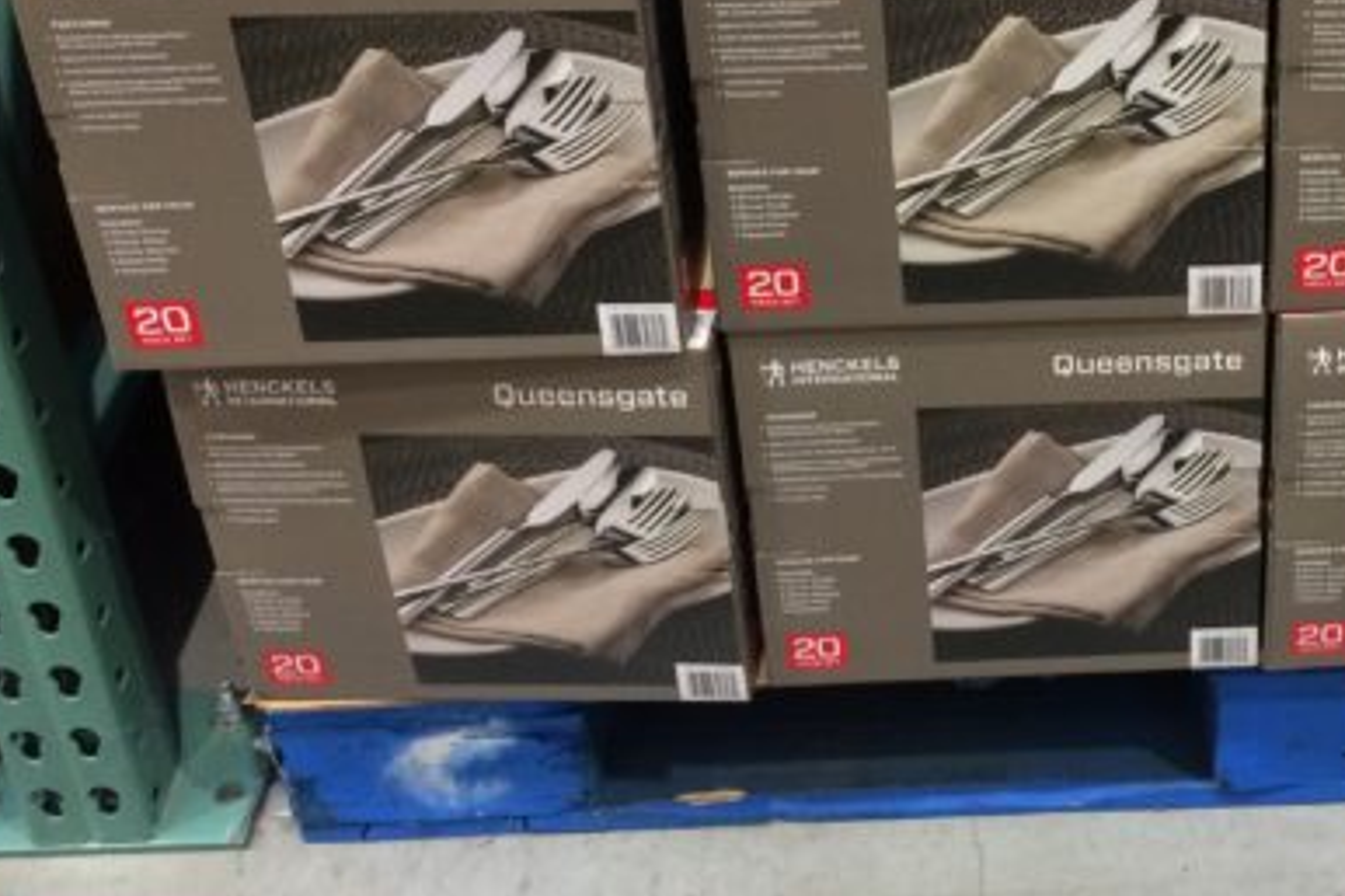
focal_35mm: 60
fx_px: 2241
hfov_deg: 32.0
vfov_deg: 21.8
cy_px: 7
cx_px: 1174
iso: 160
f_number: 2.2
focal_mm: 4.15
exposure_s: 1/30
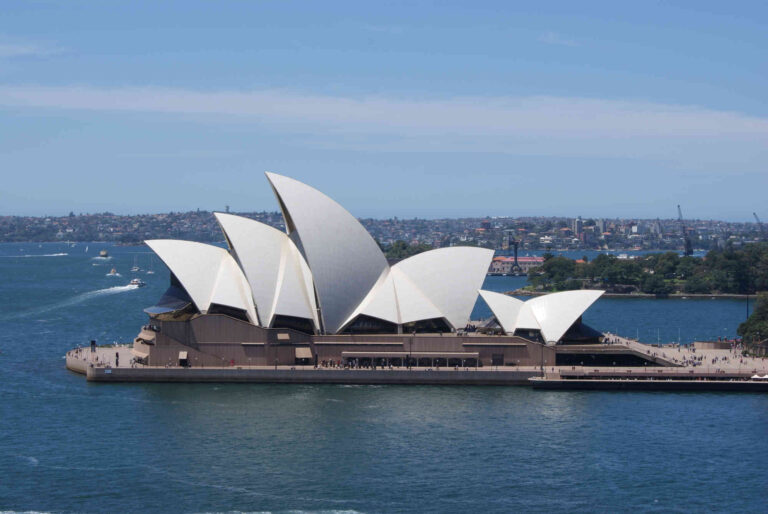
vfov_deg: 16.6
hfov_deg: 24.6
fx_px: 1762
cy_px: 257
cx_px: 384
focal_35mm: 82
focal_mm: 55
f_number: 16
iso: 100
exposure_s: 1/100
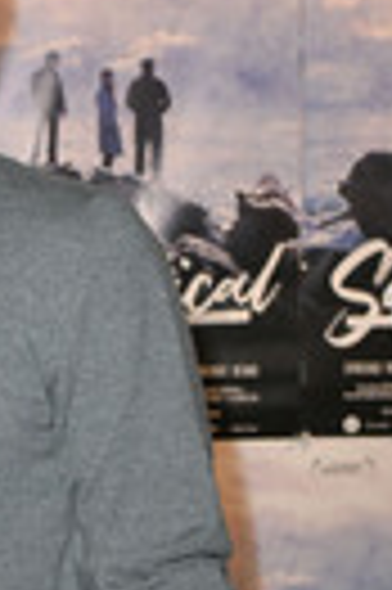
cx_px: -149
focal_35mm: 110
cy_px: 540
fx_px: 1801
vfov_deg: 18.3
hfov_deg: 12.0
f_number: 7.1
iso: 2500
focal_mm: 36
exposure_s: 1/250
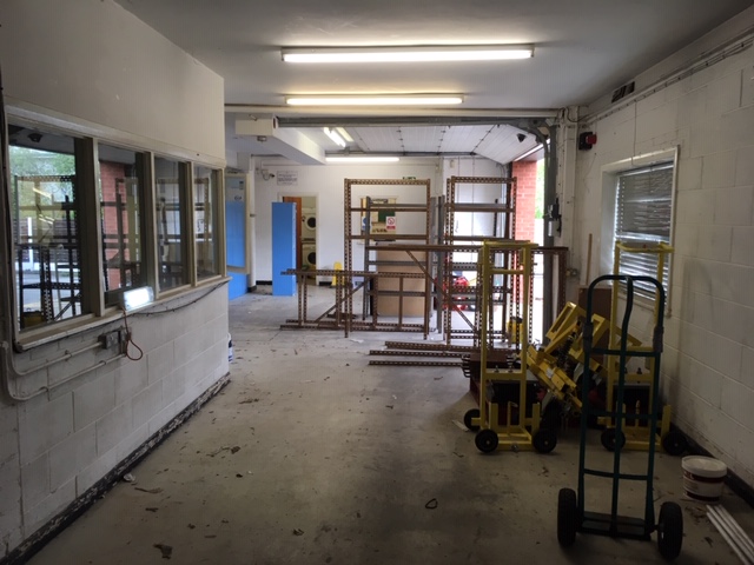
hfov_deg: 61.7
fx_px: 632
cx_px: 377
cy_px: 282
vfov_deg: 48.2
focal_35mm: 29
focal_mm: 4.15
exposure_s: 1/33
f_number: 2.2
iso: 25
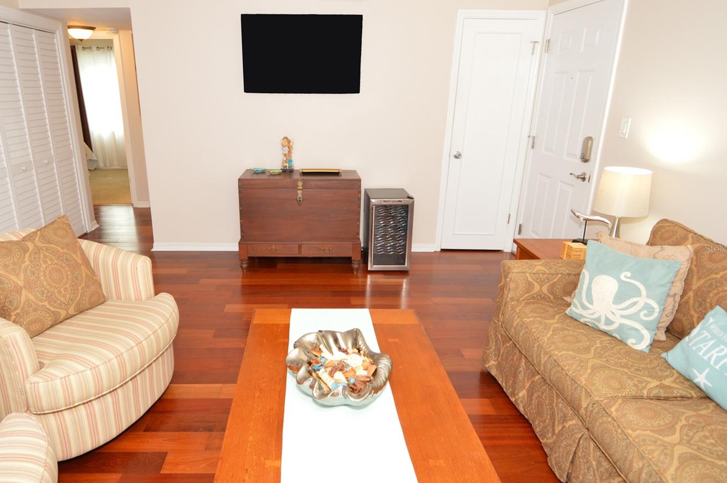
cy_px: 248
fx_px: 444
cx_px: 310
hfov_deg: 78.1
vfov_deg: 57.1
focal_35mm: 22
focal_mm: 12
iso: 400
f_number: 4
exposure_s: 1/60
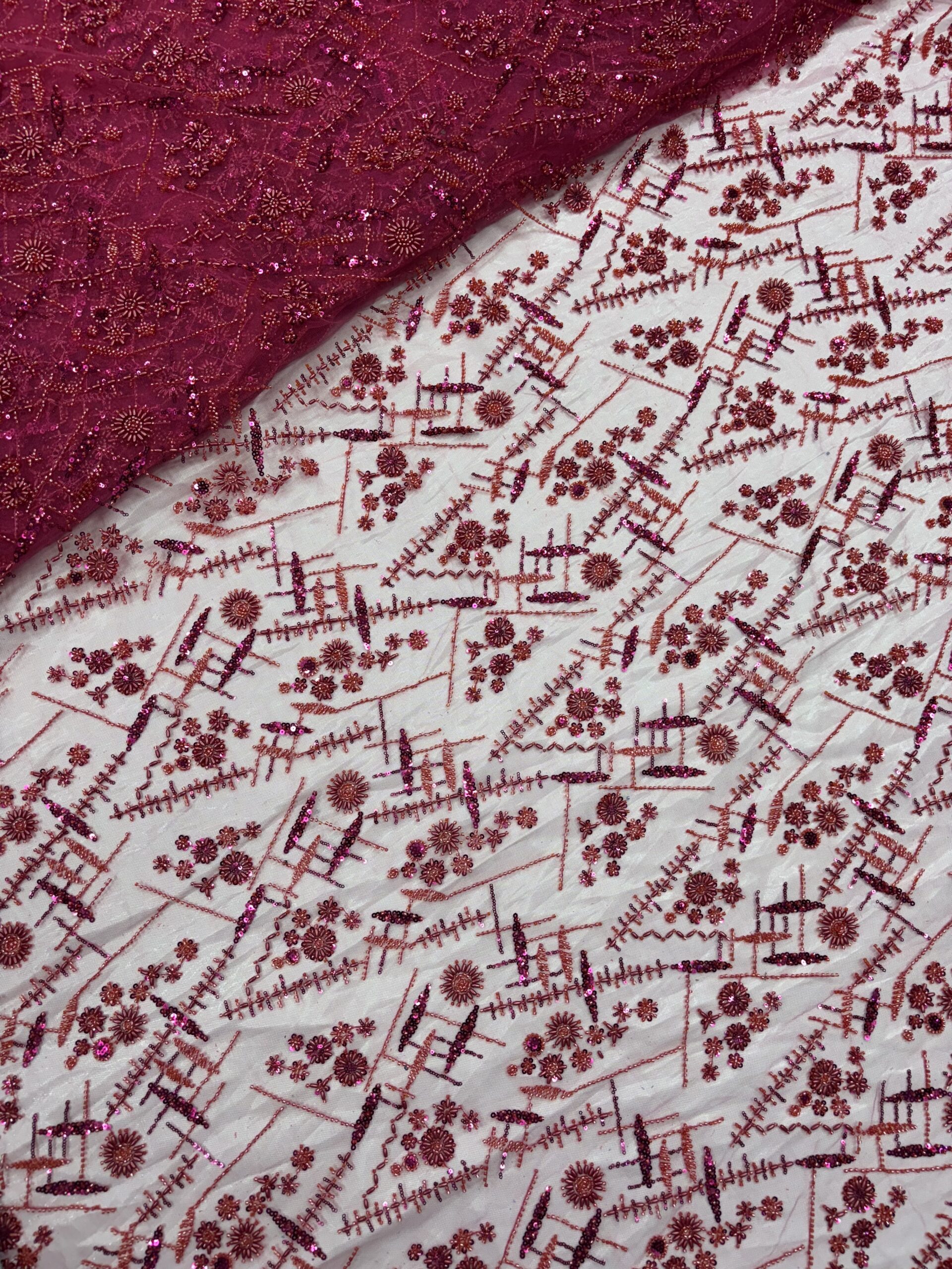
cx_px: 476
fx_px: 953
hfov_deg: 53.1
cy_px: 634
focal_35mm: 26
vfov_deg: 67.3
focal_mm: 5.96
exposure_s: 1/100
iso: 50
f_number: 1.6
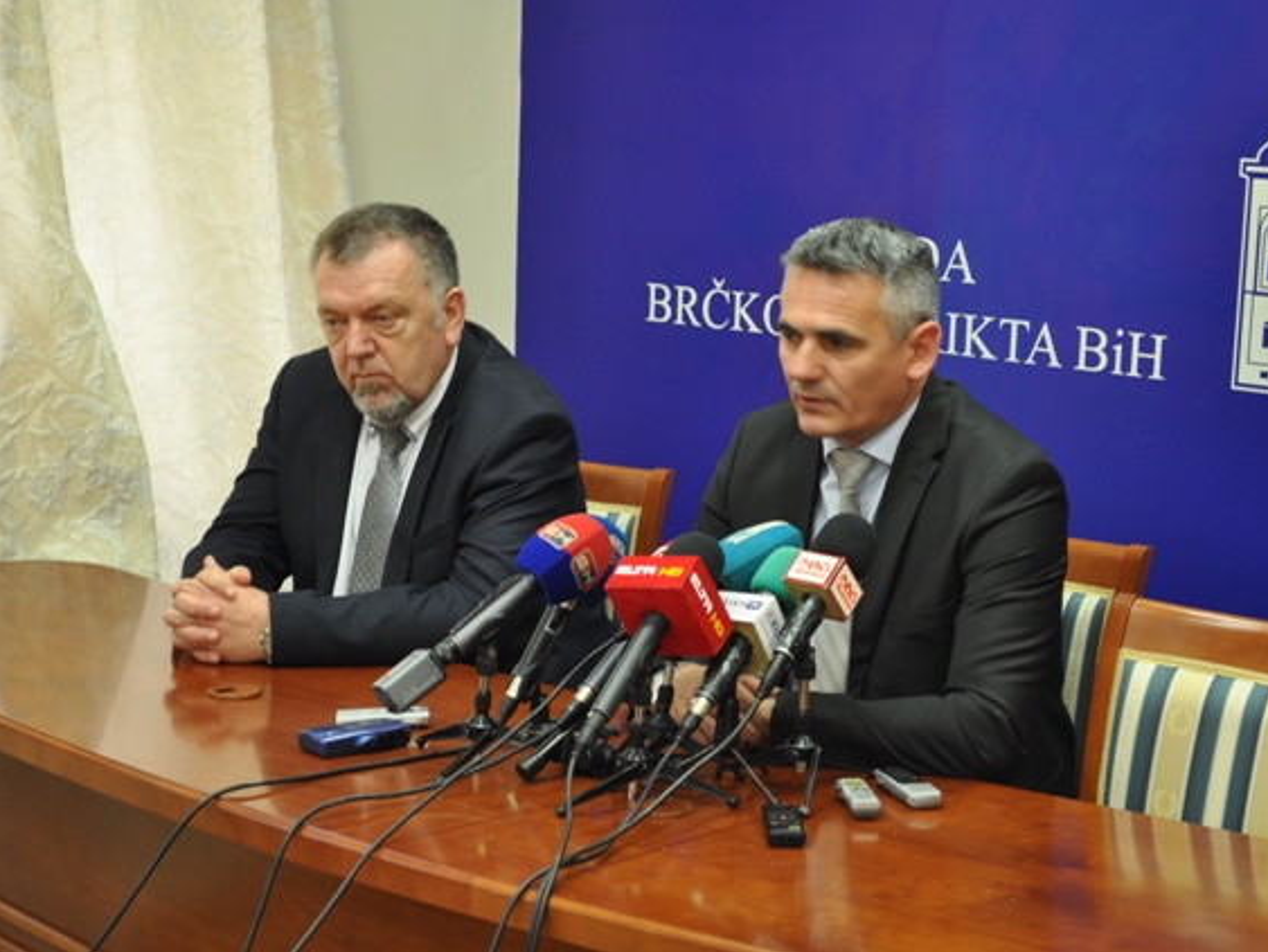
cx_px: 608
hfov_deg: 27.0
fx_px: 2639
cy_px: 476
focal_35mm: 72
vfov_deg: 20.5
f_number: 5.3
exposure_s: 1/8
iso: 200
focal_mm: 44
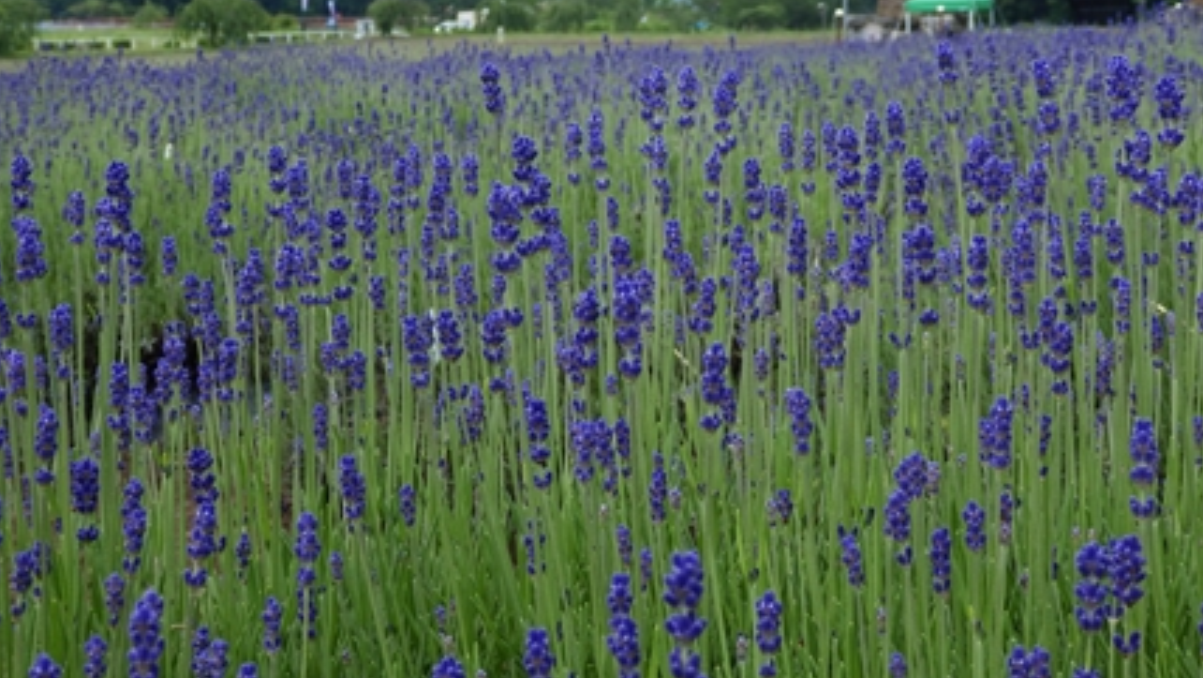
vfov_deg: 21.3
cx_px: 672
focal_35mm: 56
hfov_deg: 37.2
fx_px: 1787
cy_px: 163
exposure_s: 1/400
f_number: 3.7
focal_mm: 7.3
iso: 80
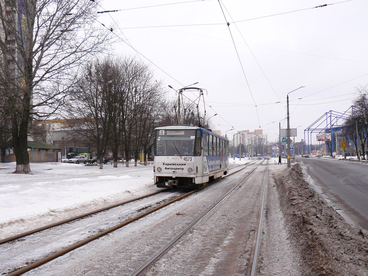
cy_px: 138
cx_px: 184
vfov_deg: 39.7
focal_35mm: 36
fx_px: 383
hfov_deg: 51.4
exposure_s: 1/800
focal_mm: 6
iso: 200
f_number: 2.8
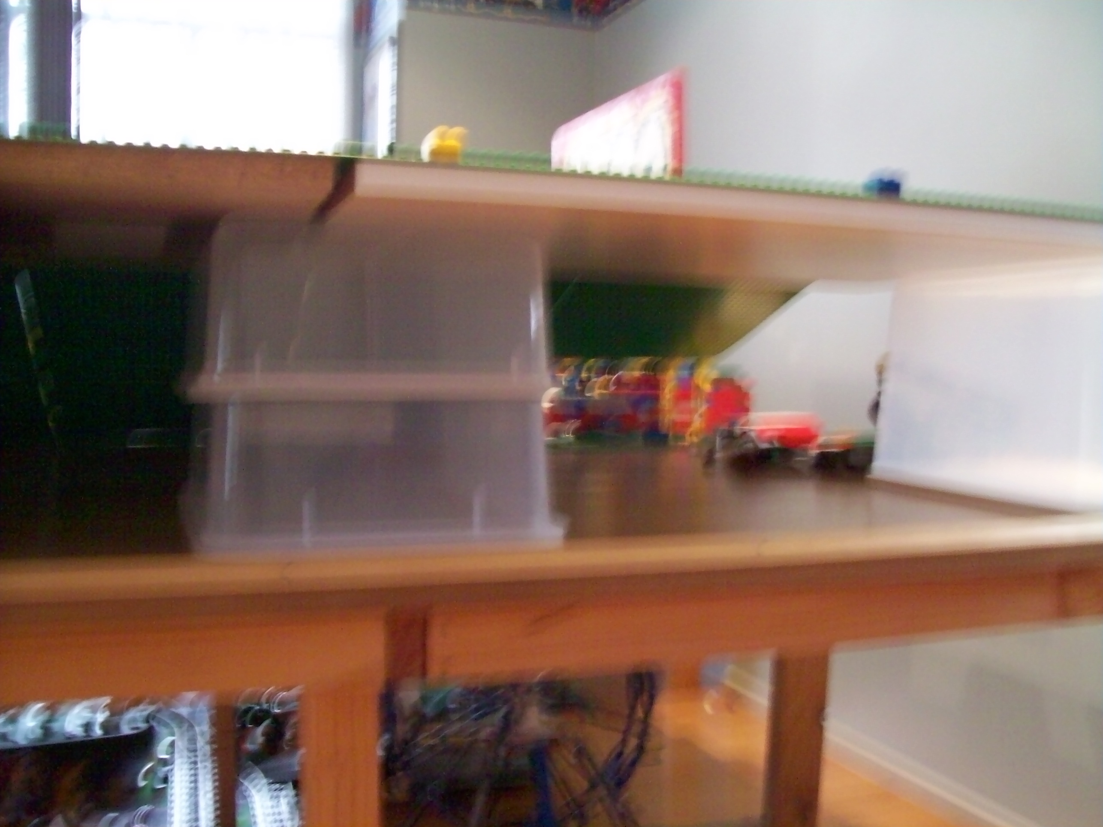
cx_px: 552
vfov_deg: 39.6
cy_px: 414
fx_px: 1147
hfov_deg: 51.4
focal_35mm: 36
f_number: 2.7
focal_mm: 6
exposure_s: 1/8
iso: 160
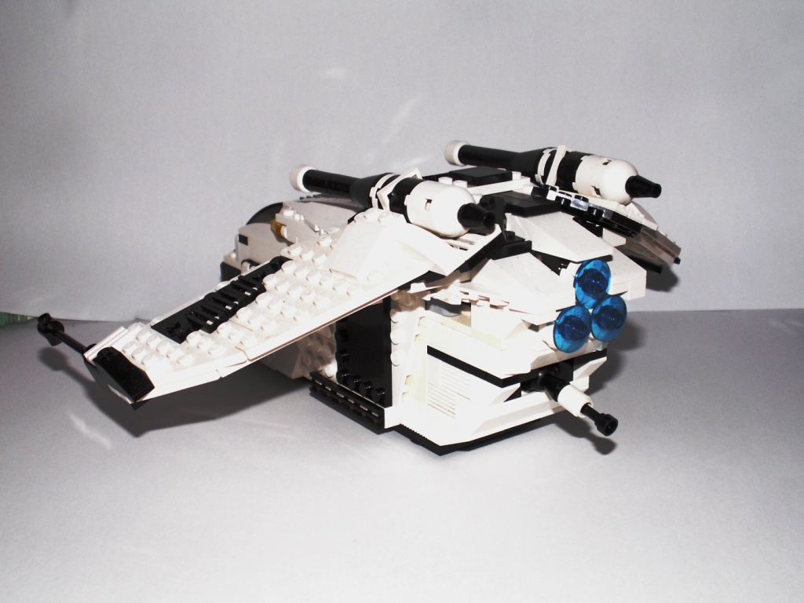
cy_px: 302
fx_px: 1115
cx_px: 402
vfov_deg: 30.3
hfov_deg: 39.7
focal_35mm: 48
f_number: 3.2
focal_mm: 8.01
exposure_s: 1/40
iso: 160
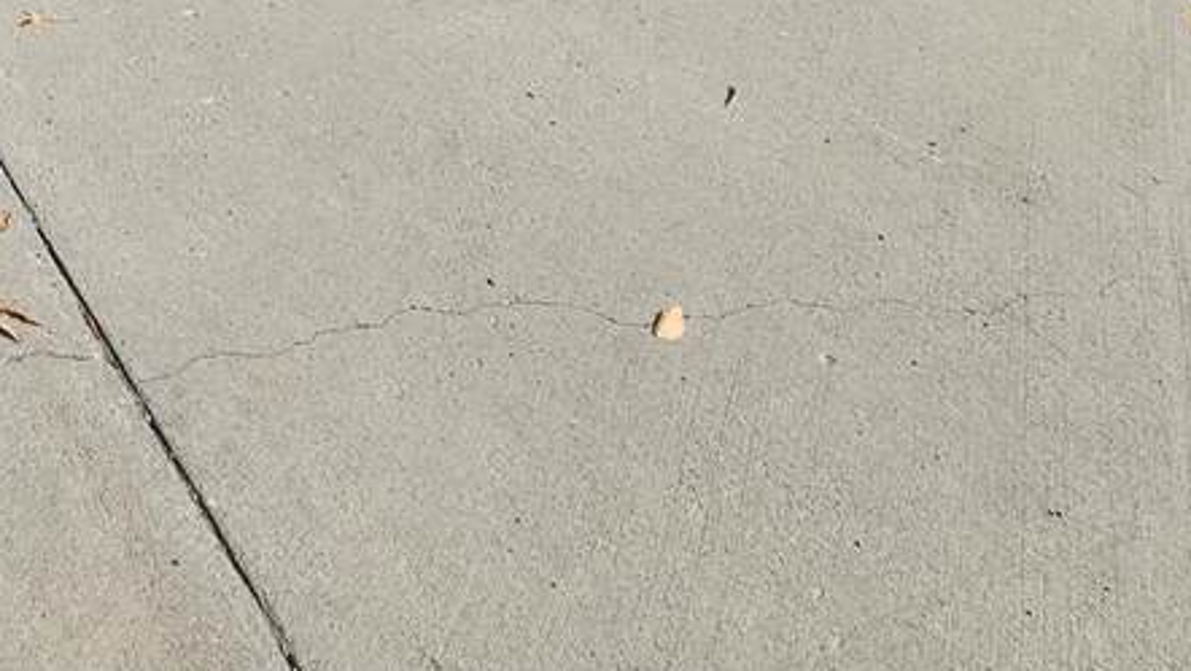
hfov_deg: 40.6
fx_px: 1295
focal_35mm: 41
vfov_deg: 19.7
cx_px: -94
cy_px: -590
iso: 50
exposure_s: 1/3418
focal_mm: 2.2
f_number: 2.2
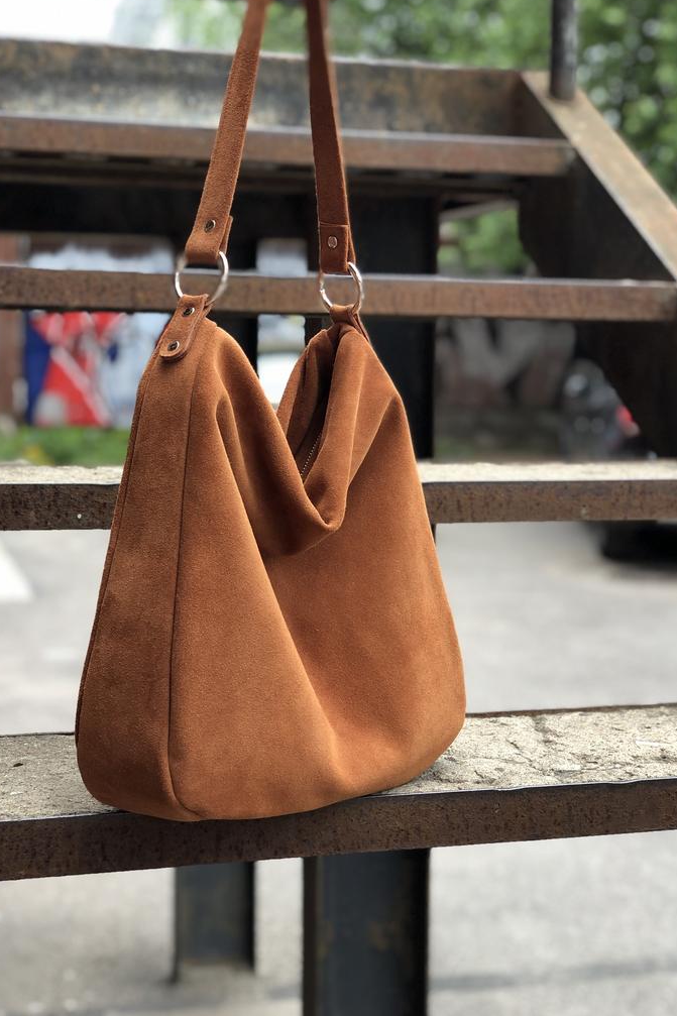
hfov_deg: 24.6
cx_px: 313
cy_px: 501
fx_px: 1552
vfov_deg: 36.3
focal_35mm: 55
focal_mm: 6
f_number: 2.4
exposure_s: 1/120
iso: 20
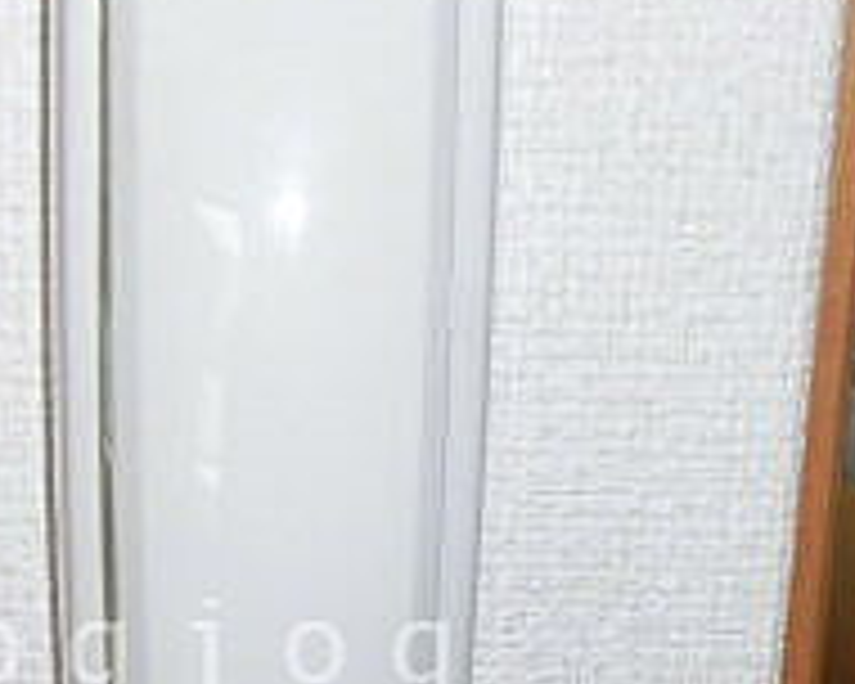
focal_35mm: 79
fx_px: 1999
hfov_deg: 23.8
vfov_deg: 19.0
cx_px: 166
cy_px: 652
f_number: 3.1
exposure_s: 1/50
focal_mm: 4.3
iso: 100
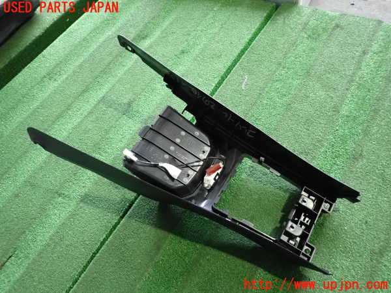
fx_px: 282
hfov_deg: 69.4
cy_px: 146
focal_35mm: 25
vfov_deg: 54.9
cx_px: 196
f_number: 2
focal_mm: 4.5
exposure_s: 1/100
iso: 1600
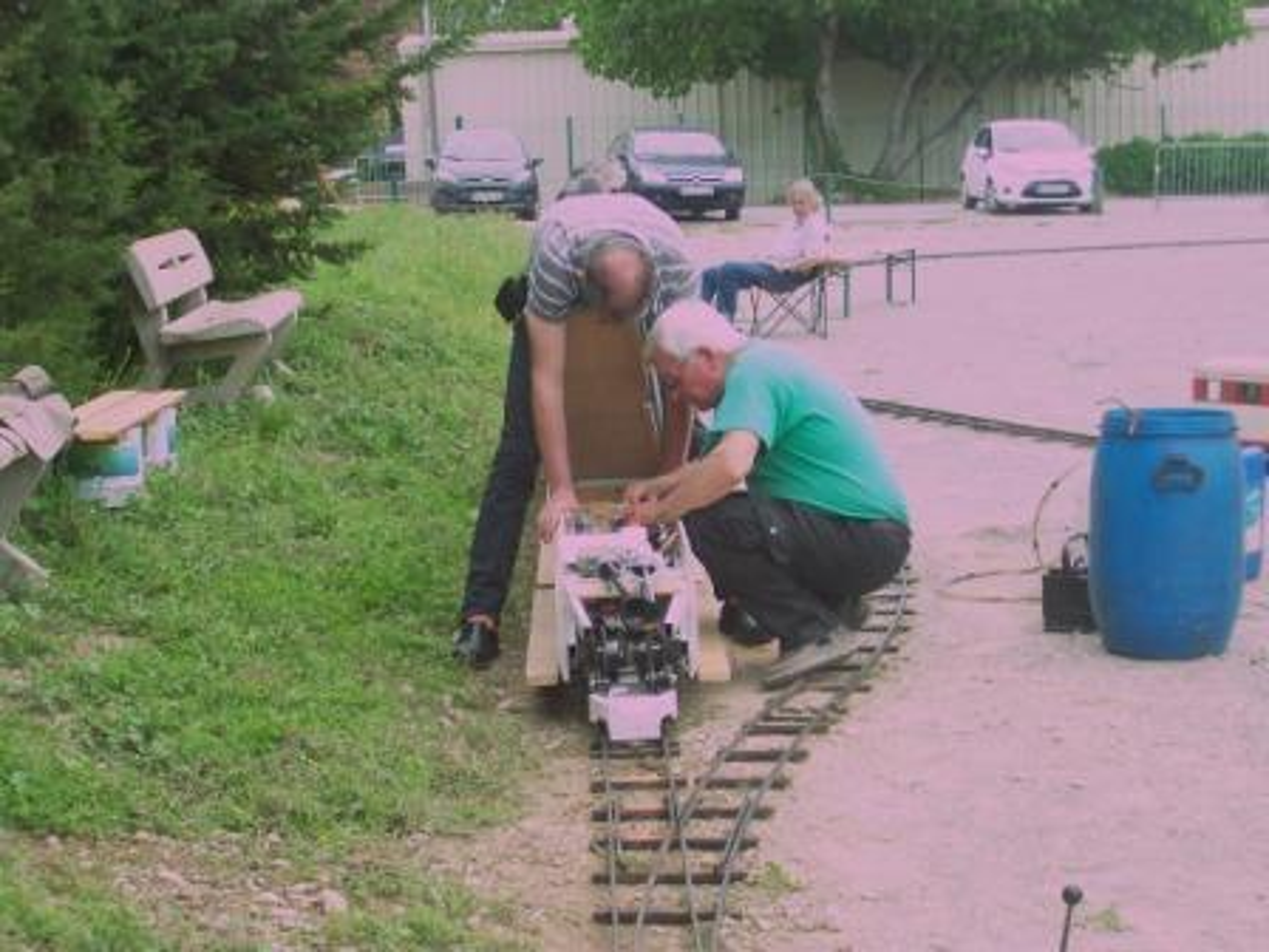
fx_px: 2420
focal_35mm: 66
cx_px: 634
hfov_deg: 29.4
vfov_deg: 22.3
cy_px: 476
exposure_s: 1/250
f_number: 4
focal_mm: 10.8
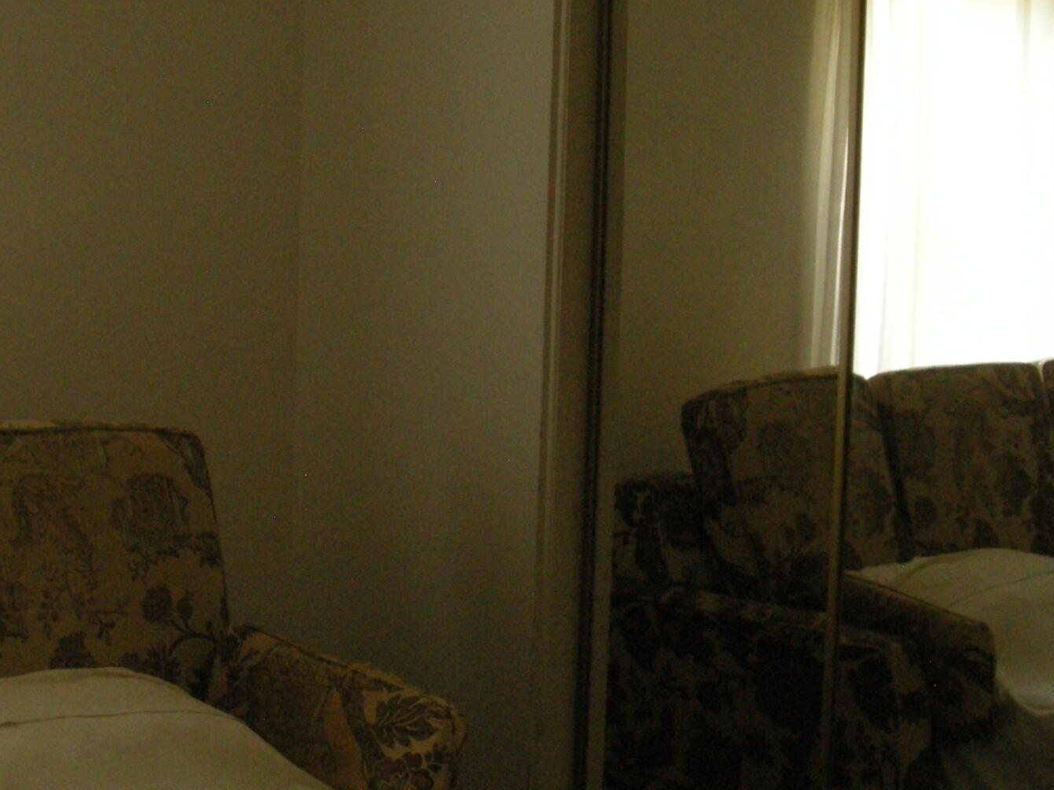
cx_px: 160
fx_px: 2527
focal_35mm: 83
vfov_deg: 17.8
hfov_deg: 23.1
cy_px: 428
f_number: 2.8
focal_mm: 7.9
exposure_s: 1/38.4
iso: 400
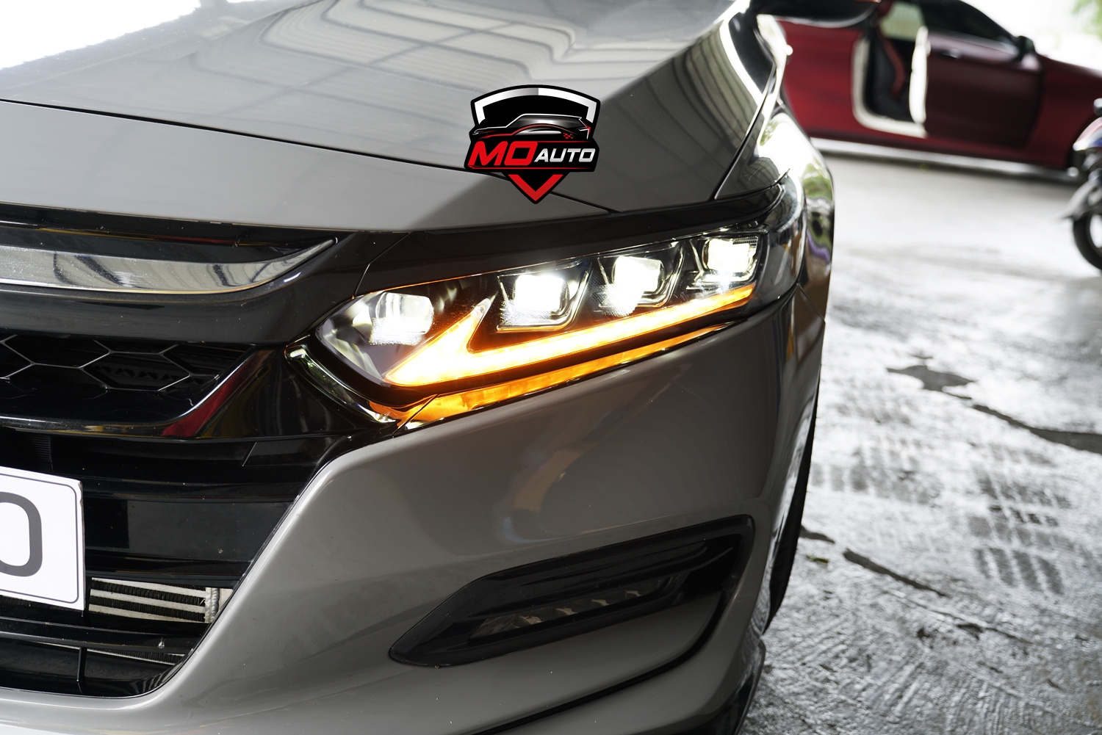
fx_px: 1225
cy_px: 368
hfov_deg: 48.4
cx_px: 551
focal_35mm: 40
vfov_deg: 33.4
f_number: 4
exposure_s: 1/60
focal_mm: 40
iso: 125
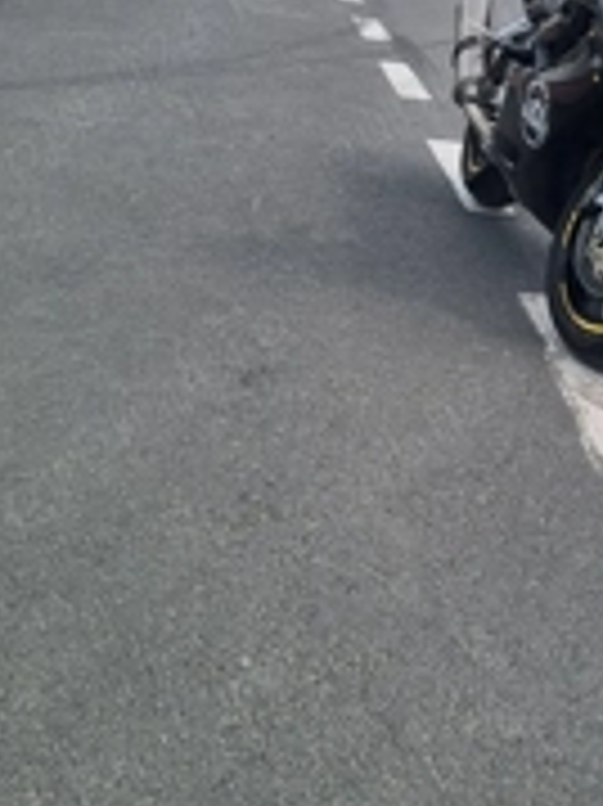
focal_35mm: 58
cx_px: 616
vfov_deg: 32.2
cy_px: 144
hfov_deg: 24.0
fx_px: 1349
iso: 50
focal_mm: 5.4
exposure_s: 1/1628
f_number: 1.8
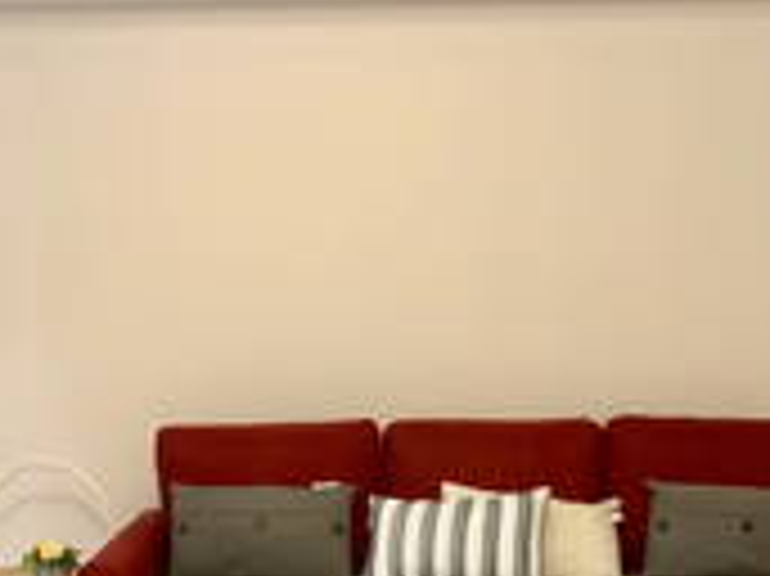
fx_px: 1311
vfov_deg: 23.8
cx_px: 342
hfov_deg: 32.7
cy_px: 572
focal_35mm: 59
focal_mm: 4
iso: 50
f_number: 1.8
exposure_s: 1/15
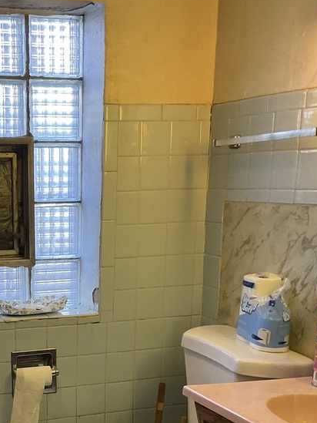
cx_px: 35
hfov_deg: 24.9
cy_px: 343
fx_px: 696
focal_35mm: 57
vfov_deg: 32.8
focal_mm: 3
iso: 125
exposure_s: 1/60
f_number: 1.8
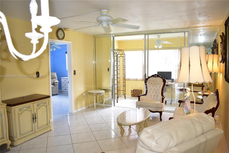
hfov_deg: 67.4
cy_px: 76
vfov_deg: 47.9
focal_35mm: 27
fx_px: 172
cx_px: 114
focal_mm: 18
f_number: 4.5
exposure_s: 1/60
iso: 720
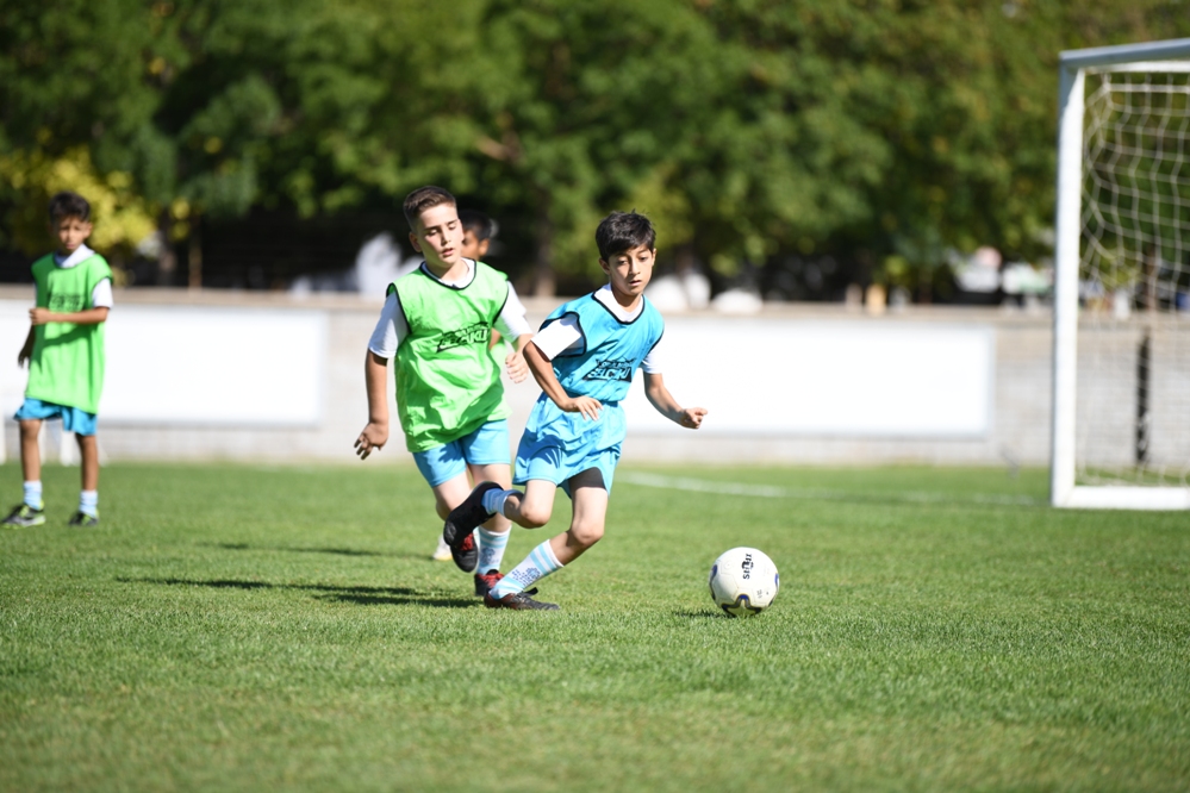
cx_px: 595
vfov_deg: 6.9
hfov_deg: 10.3
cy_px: 396
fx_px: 6611
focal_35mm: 200
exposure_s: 1/1500
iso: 100
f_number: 2.8
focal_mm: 200
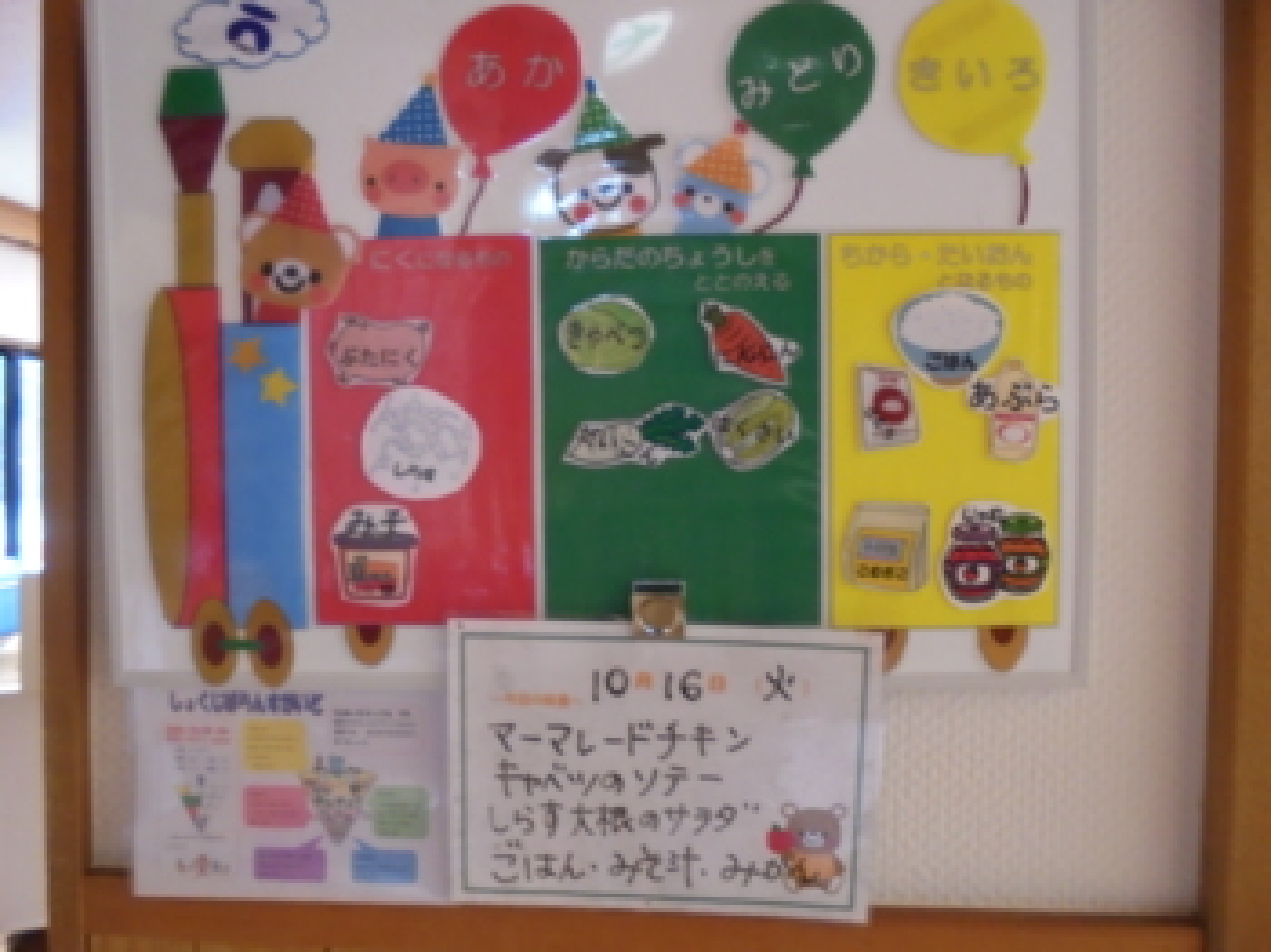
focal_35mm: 26
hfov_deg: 67.3
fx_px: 954
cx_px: 636
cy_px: 476
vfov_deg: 53.0
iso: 400
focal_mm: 4.6
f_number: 3.5
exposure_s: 1/10
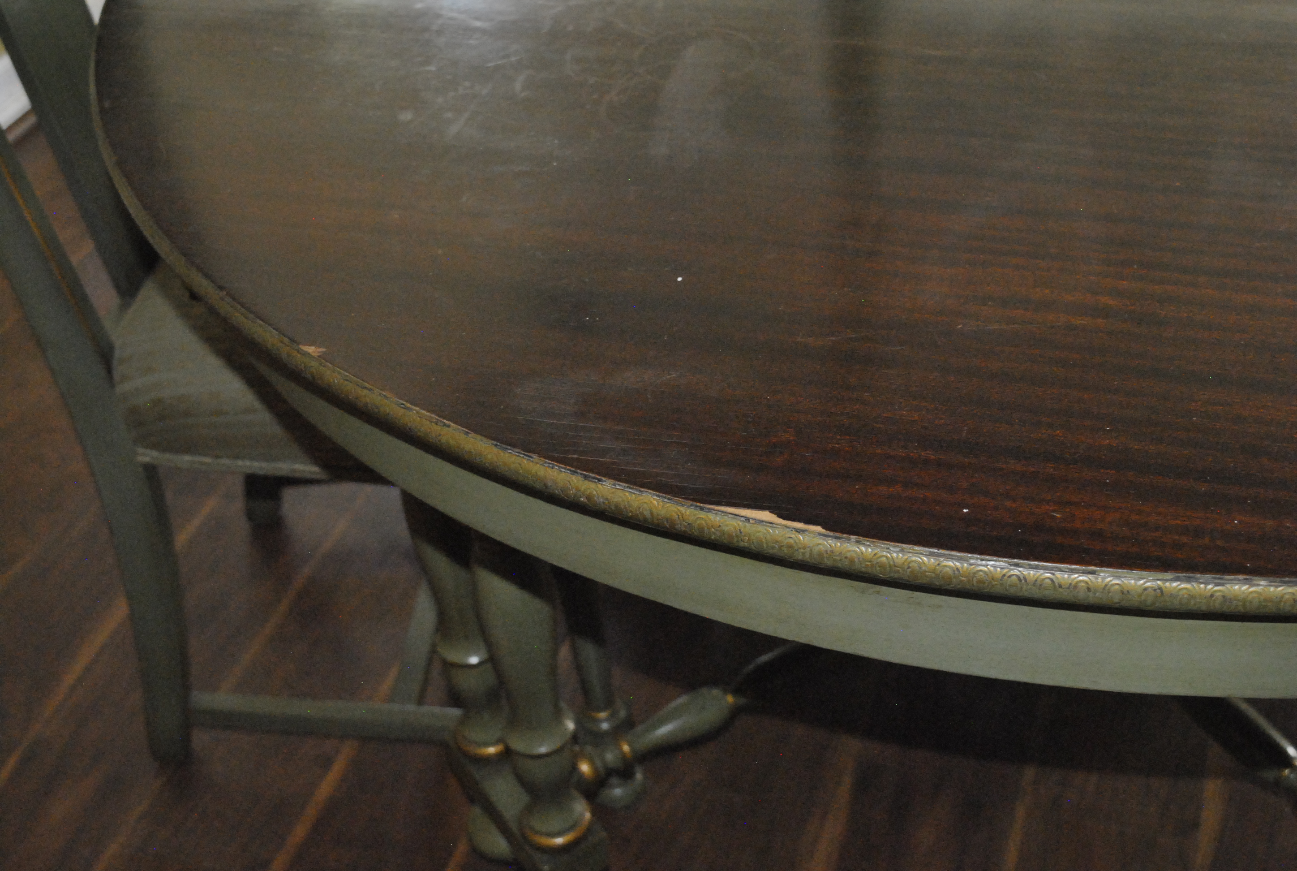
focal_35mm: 48
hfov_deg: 41.0
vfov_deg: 28.2
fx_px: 1733
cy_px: 436
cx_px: 648
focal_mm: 32
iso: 1600
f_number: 6.3
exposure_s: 1/40
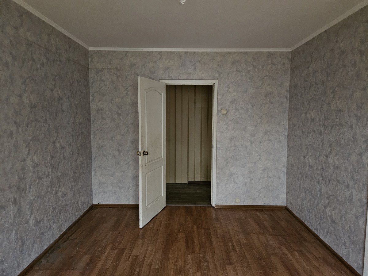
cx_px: 184
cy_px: 138
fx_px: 245
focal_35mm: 23
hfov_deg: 73.9
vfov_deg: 58.9
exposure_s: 1/25
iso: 1000
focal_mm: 5.4
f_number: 1.8
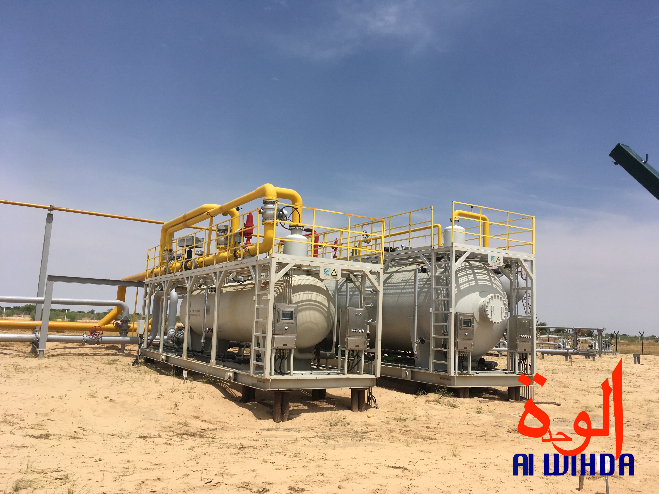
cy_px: 247
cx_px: 330
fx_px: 552
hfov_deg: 61.7
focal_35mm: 29
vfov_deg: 48.2
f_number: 2.2
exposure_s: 1/3077
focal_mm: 4.15
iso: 25
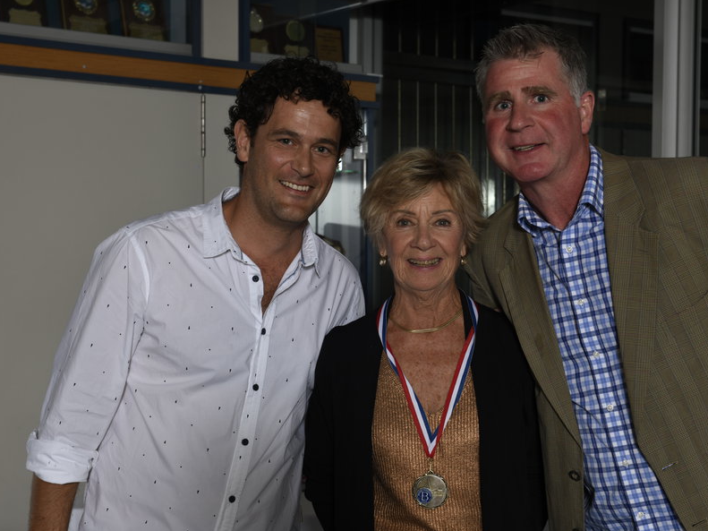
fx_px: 1391
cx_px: 350
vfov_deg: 21.6
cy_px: 287
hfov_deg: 28.6
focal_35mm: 68
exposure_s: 1/125
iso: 320
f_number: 9
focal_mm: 56
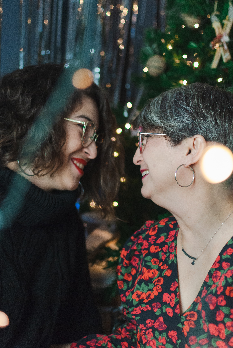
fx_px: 508
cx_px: 116
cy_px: 174
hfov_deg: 25.8
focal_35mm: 52
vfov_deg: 37.8
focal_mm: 35
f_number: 1.8
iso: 400
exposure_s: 1/200
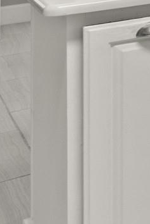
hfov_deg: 6.9
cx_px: 697
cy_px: -159
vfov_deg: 16.6
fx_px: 662
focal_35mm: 106
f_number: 9
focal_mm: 10
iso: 250
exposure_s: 1/5
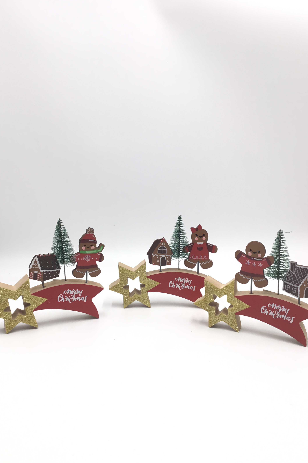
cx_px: 148
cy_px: 229
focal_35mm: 33
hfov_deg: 40.0
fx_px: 423
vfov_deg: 57.2
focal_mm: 3.3
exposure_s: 1/130
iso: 25
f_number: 2.4
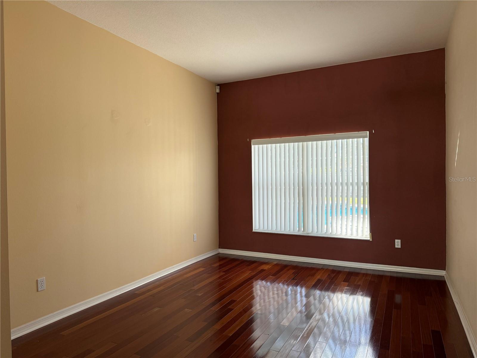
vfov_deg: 56.8
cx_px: 238
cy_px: 179
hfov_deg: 71.6
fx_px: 331
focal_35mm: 24
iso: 125
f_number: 1.78
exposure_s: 1/121
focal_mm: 6.76
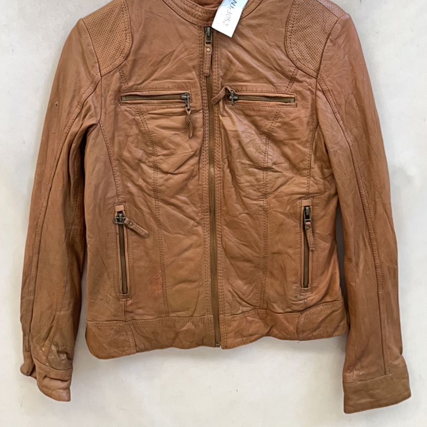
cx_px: 213
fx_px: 447
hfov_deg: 51.1
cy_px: 147
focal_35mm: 32
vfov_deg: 50.3
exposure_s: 1/60
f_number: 1.6
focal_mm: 5.1
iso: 100
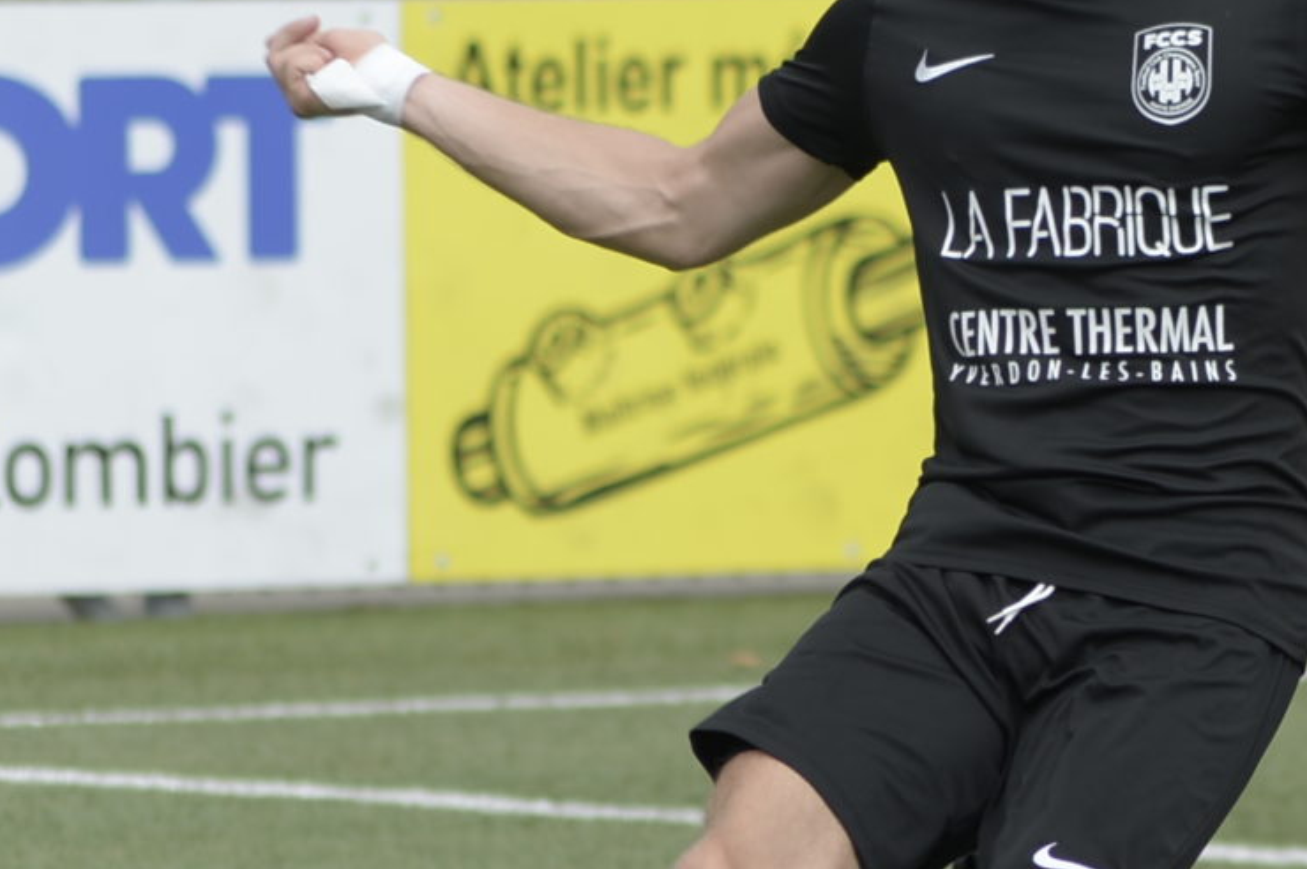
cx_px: 1169
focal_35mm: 761
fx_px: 27603
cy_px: 577
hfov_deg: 2.7
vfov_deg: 1.8
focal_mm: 220
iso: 100
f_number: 5.6
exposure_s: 1/400
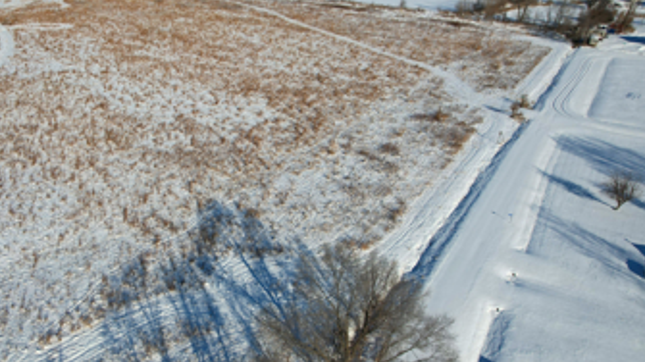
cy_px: 187
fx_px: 530
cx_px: 218
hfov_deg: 61.2
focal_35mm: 31
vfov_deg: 37.7
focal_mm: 8.38
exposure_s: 1/5000
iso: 110
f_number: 2.8
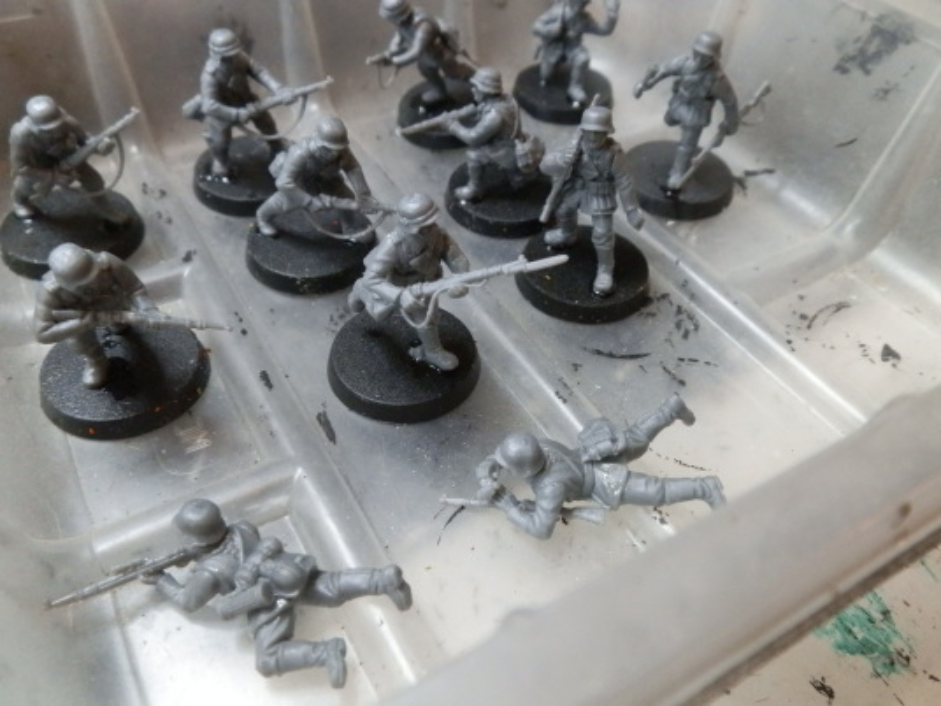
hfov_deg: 63.4
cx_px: 470
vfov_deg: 49.7
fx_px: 761
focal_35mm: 28
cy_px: 353
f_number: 3.1
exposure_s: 1/100
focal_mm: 5
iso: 400
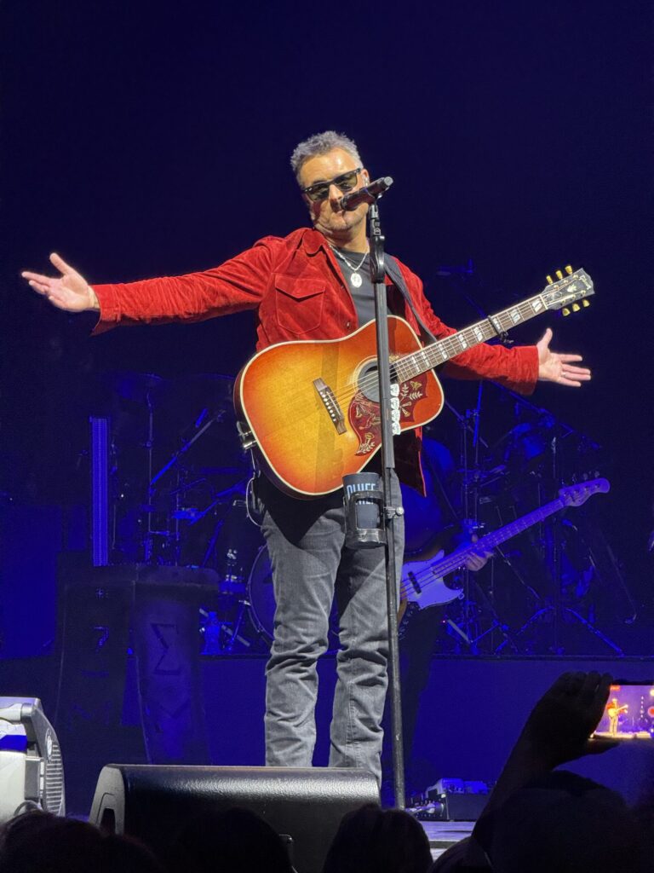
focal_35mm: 120
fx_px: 3023
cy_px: 436
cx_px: 327
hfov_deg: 12.3
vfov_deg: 16.4
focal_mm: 15.66
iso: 640
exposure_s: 1/53
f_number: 2.8
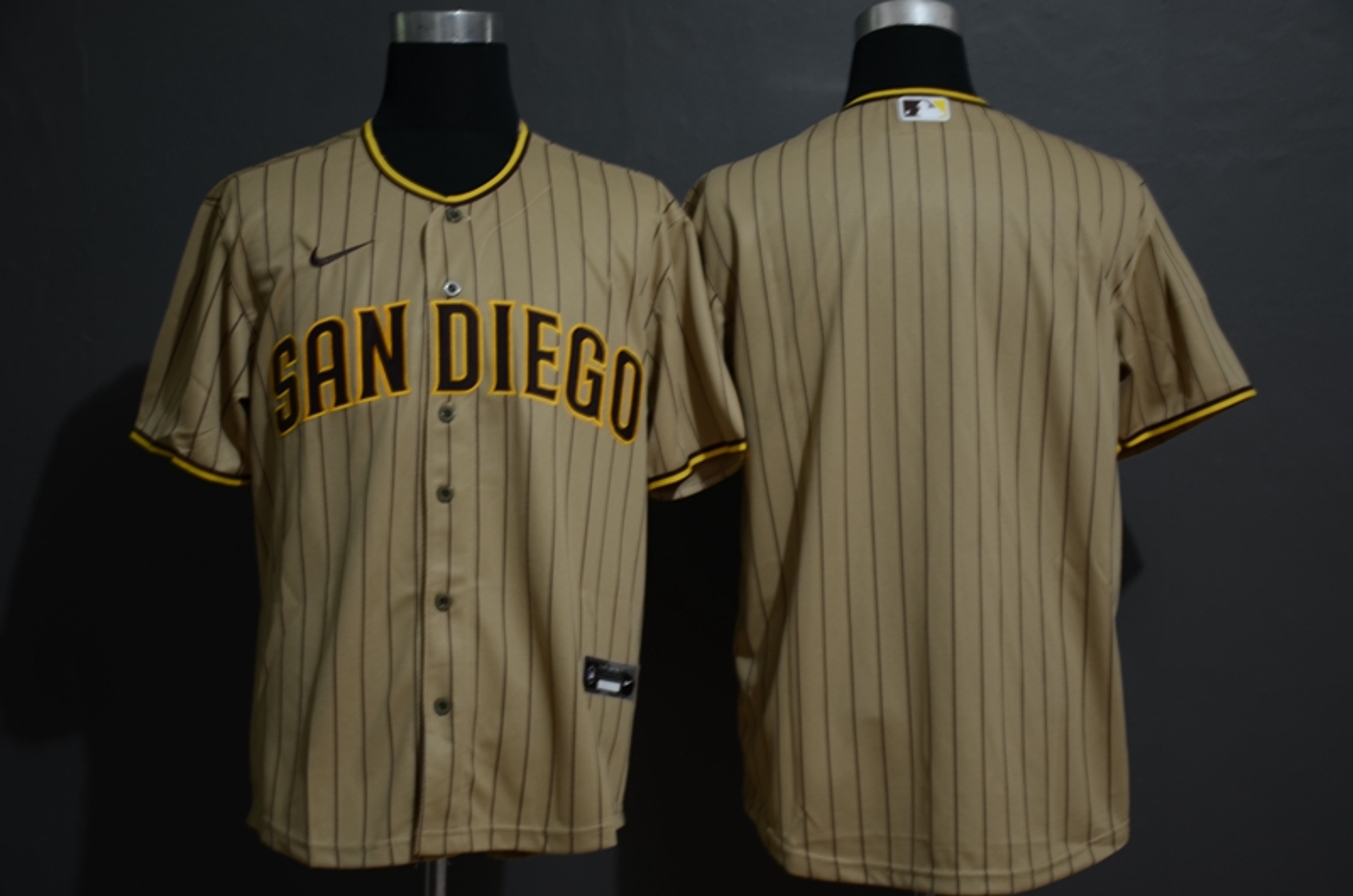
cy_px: 448
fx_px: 2250
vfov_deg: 22.5
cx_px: 676
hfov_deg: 33.5
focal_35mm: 60
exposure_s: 1
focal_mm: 40
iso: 100
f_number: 4.5
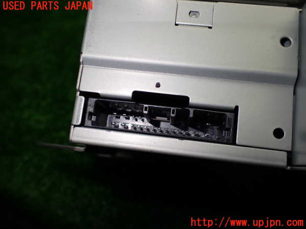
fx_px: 265
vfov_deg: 46.8
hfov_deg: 60.0
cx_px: 153
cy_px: 114
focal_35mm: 30
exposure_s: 1/125
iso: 100
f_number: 2.3
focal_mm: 5.4
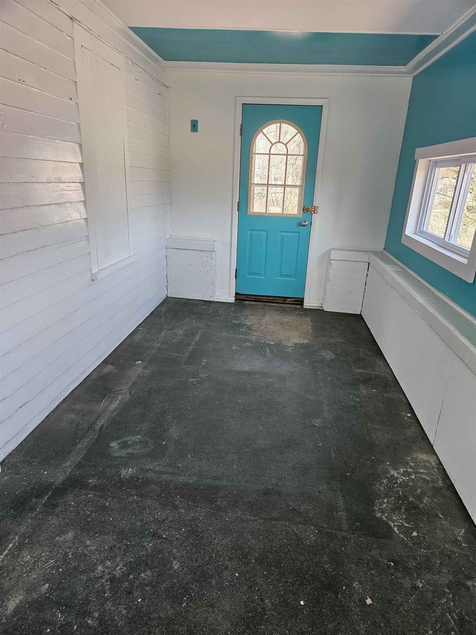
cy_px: 318
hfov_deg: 58.9
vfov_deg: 73.9
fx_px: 422
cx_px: 238
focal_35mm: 23
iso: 200
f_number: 1.8
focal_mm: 5.4
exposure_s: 1/170
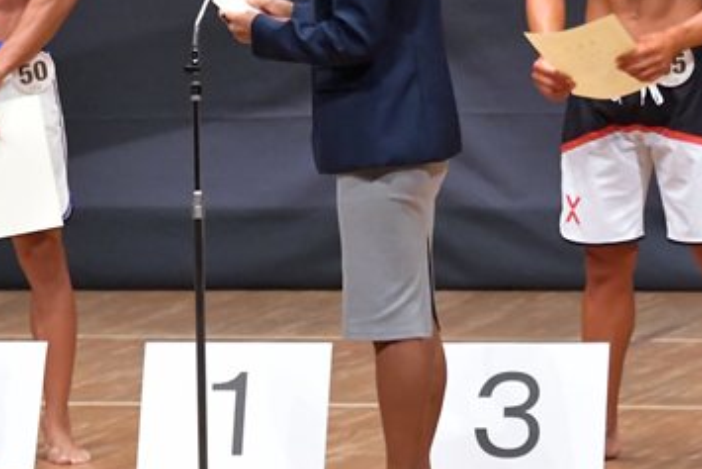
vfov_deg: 2.5
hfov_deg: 3.7
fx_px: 10846
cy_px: 131
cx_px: 139
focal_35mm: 556
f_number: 5.6
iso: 8000
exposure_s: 1/400
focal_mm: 170
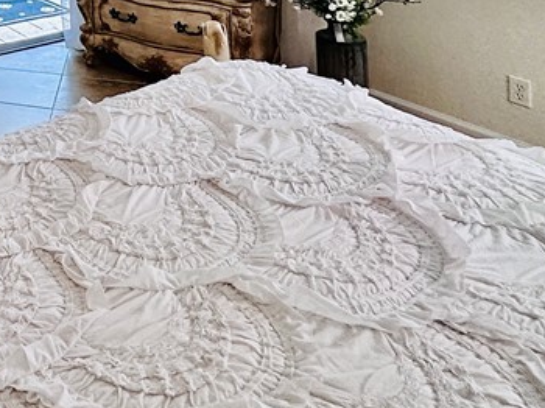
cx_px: -120
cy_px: -178
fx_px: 645
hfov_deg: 35.3
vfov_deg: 26.8
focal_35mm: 41
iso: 250
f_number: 2.2
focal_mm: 2.22
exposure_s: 1/120
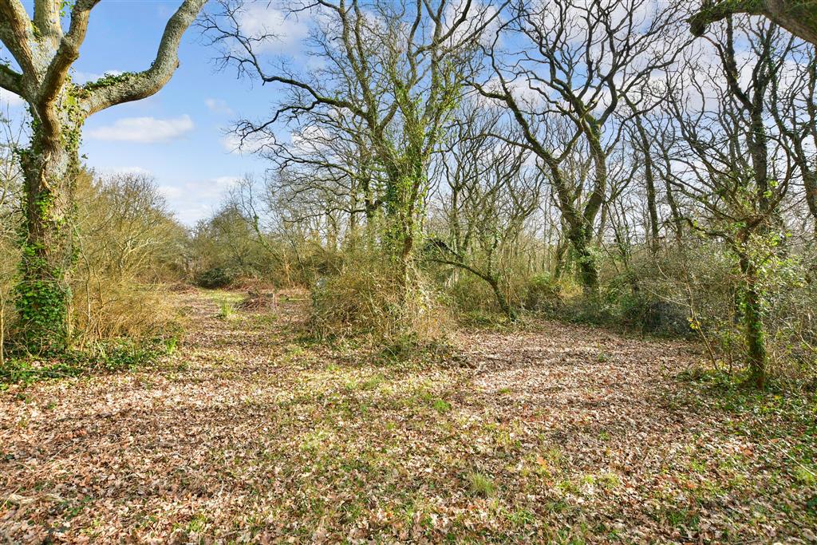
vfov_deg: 77.3
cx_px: 408
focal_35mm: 15
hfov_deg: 100.4
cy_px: 272
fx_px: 340
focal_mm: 10
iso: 250
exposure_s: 1/125
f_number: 8
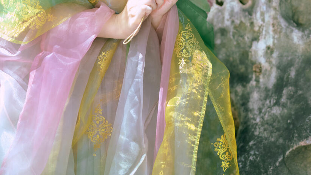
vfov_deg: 7.1
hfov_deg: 12.7
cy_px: -31
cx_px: 144
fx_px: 1393
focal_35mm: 169
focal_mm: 85
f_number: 1.6
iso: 160
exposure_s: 1/1250
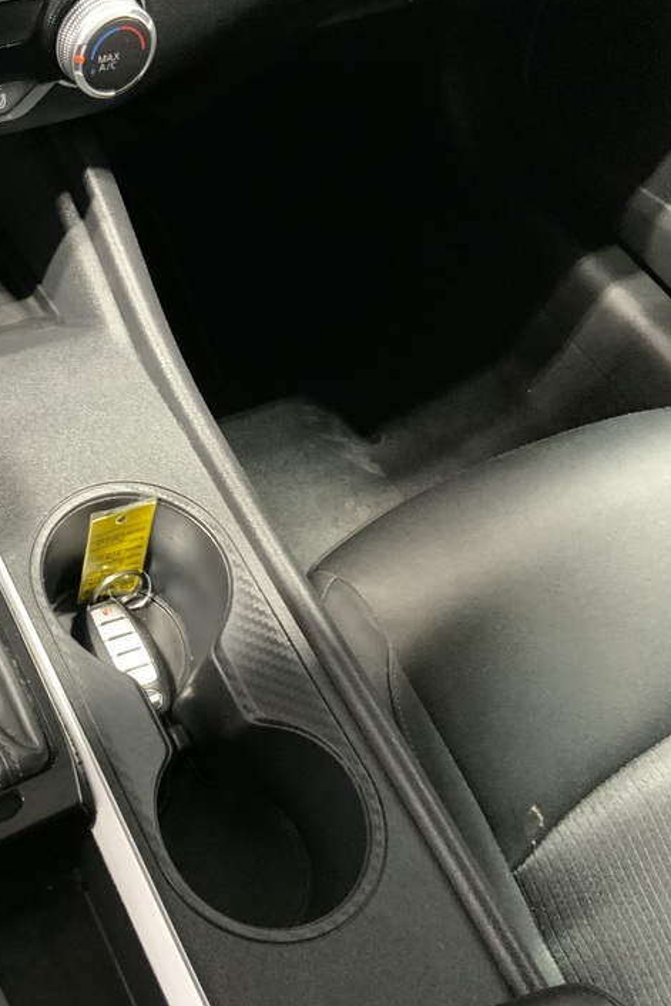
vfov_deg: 47.4
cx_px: 93
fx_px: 1146
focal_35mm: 41
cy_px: 506
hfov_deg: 31.4
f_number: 1.8
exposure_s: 1/30
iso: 250
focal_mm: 3
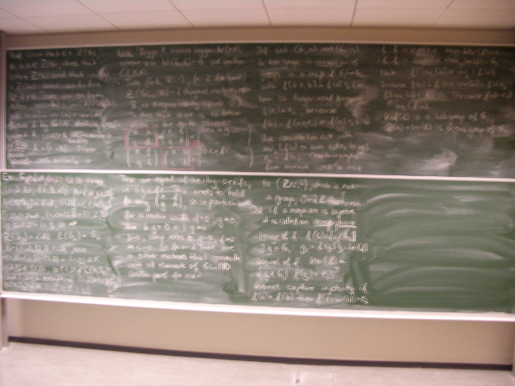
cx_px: 258
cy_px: 193
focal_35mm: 35
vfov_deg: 40.7
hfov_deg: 52.6
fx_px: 521
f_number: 2.6
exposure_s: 1/4
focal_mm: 5.8
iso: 200
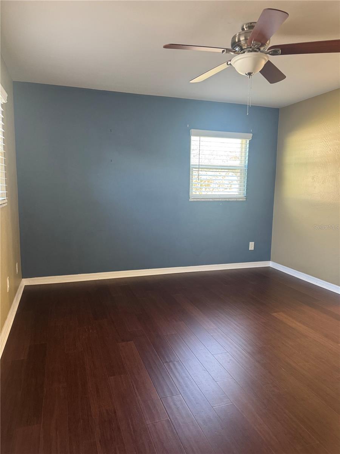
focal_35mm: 24
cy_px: 227
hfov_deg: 56.8
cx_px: 170
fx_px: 314
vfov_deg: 71.6
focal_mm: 6.76
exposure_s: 1/60
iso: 320
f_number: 1.78
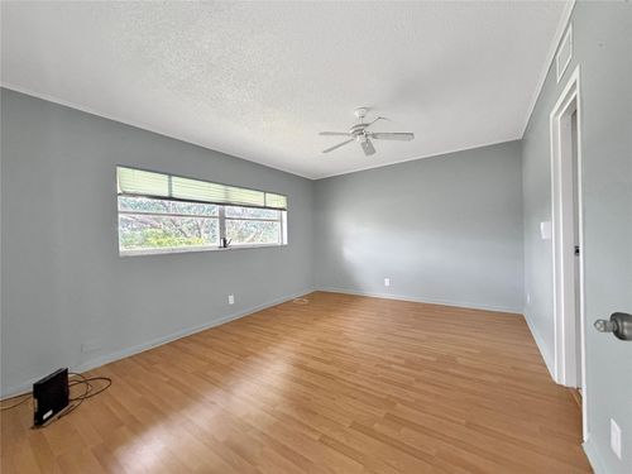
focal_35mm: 14
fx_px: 256
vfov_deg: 85.7
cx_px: 316
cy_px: 237
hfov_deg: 102.1
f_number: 2.2
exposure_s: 1/60
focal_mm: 2.22
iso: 640
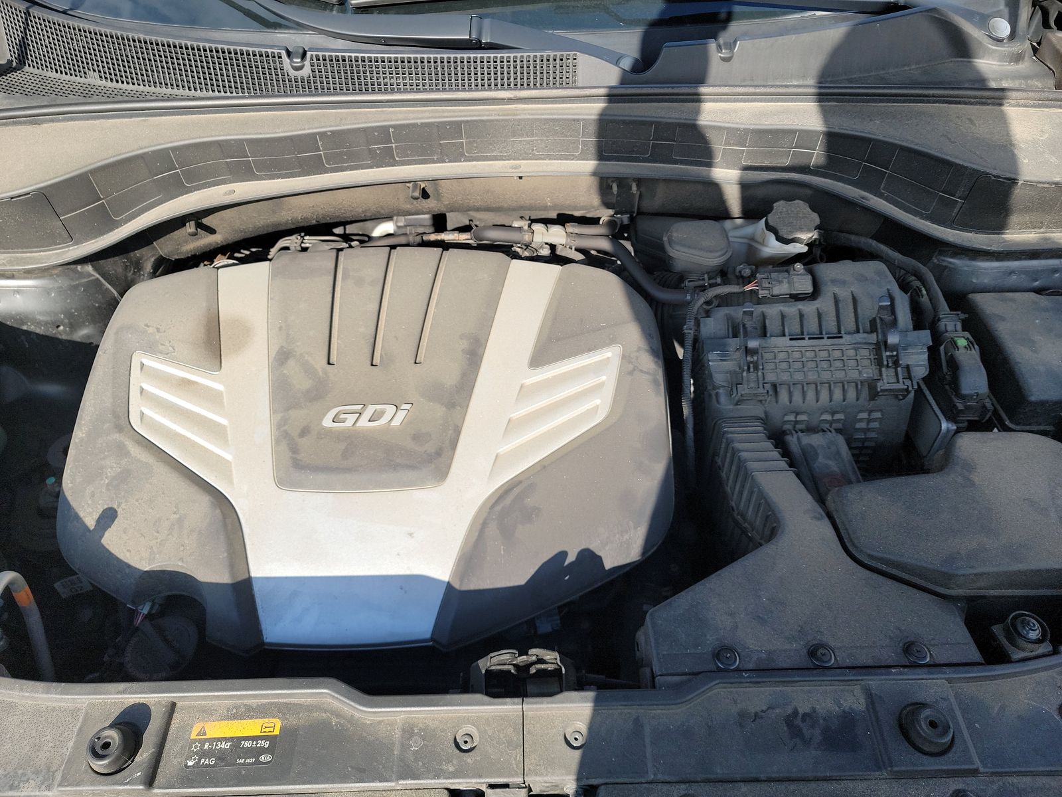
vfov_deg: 56.8
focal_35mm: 24
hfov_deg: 71.6
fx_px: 736
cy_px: 398
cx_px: 531
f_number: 1.8
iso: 50
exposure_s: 1/293
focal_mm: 6.7
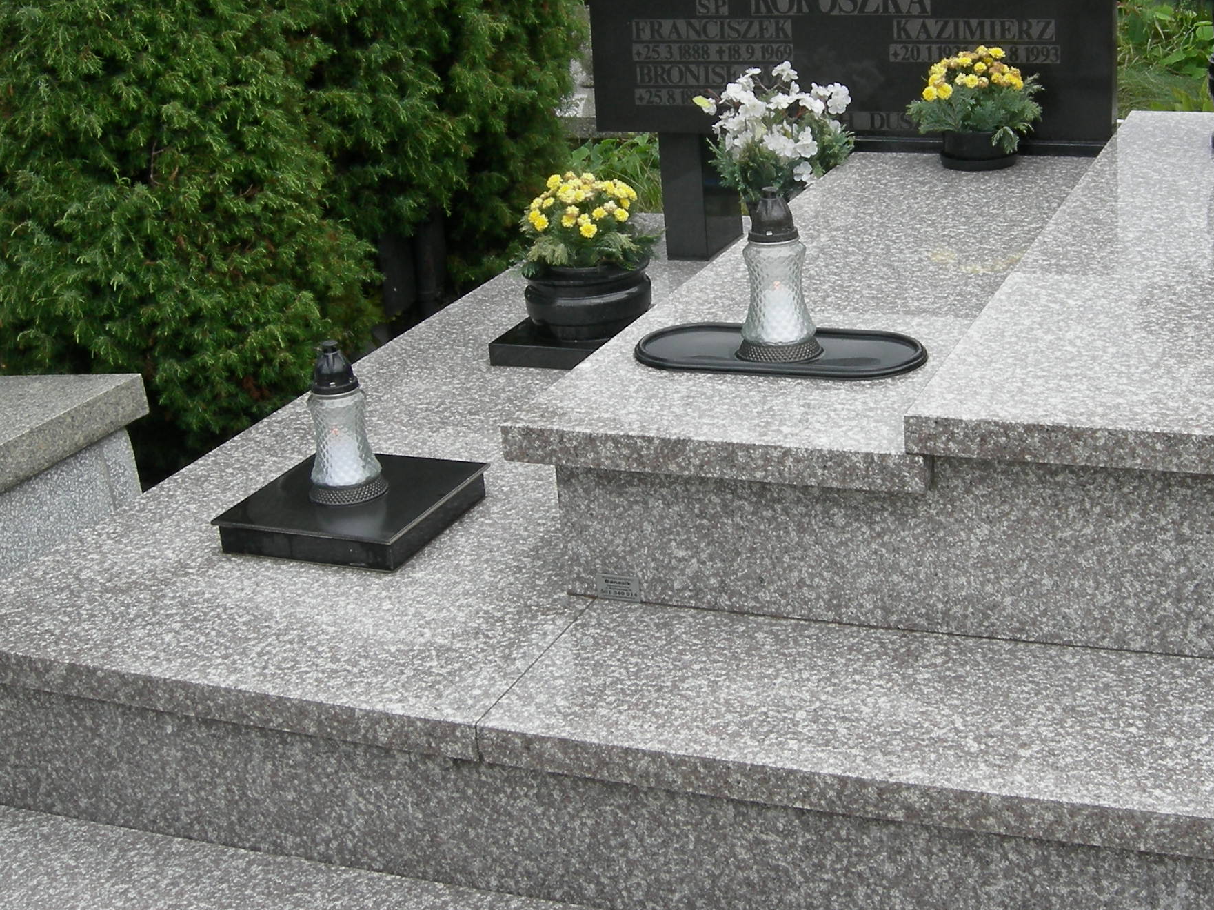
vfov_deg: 27.3
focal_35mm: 53
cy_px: 289
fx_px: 1858
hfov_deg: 36.0
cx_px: 760
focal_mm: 7.5
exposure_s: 1/142
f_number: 4.3
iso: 64
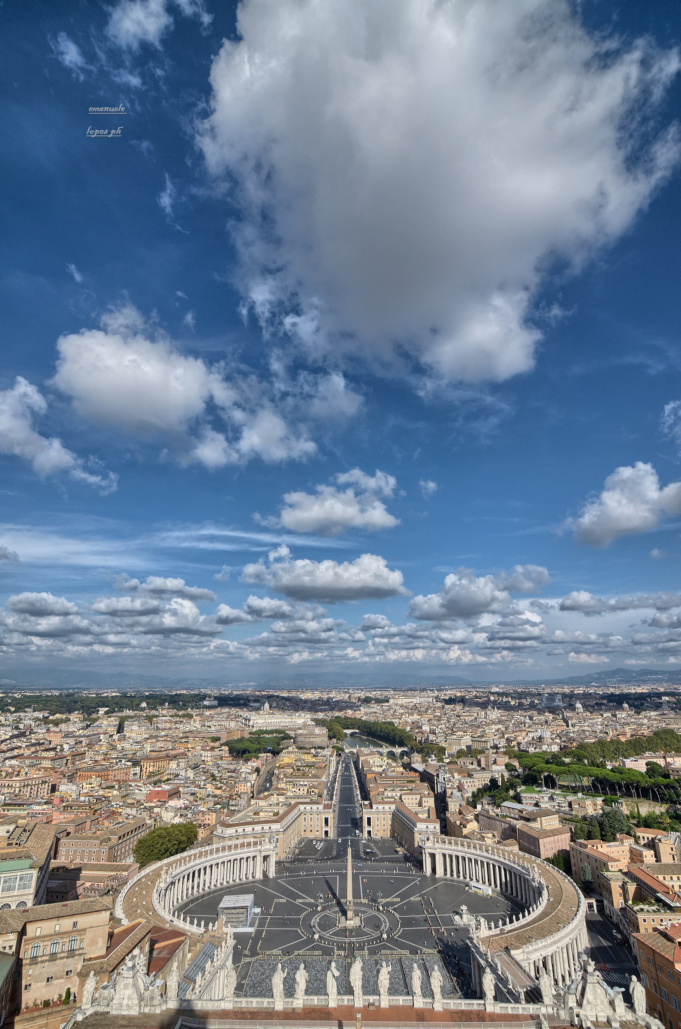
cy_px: 514
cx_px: 340
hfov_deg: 71.8
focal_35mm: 16
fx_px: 471
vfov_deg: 95.1
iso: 100
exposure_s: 1/400
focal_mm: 11
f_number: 8
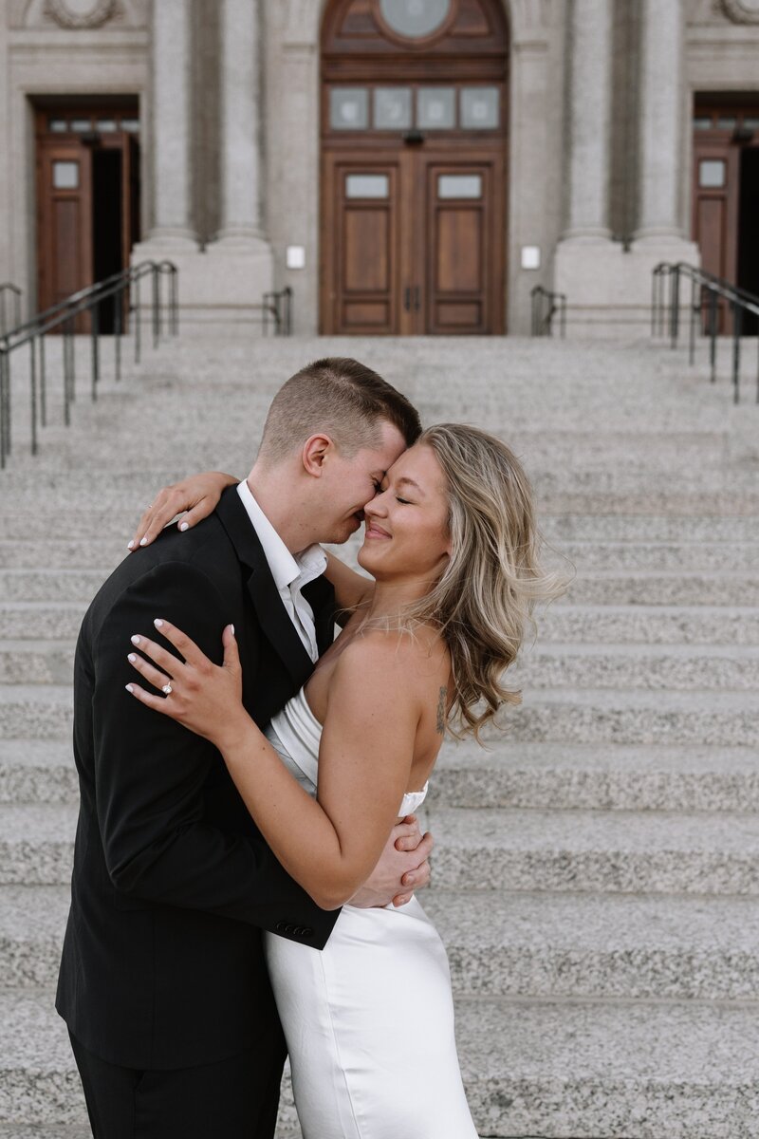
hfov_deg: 37.9
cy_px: 570
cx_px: 380
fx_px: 1107
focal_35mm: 35
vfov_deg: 54.4
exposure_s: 1/800
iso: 250
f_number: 3.2
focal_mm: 35
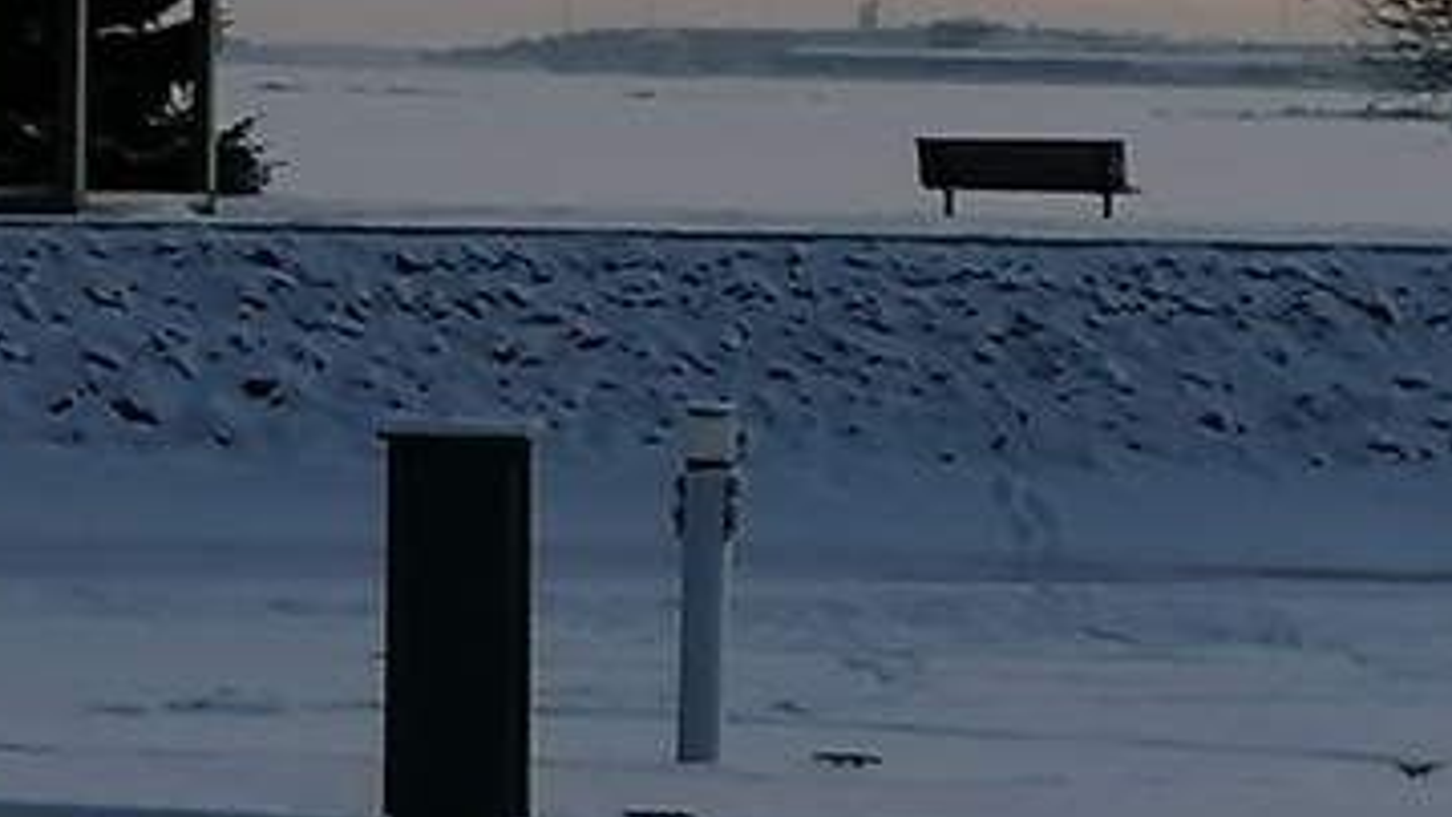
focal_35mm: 280
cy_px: 190
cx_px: 202
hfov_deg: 7.7
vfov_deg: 4.3
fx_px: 10781
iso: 64
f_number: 1.8
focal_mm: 4.75
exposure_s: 1/50
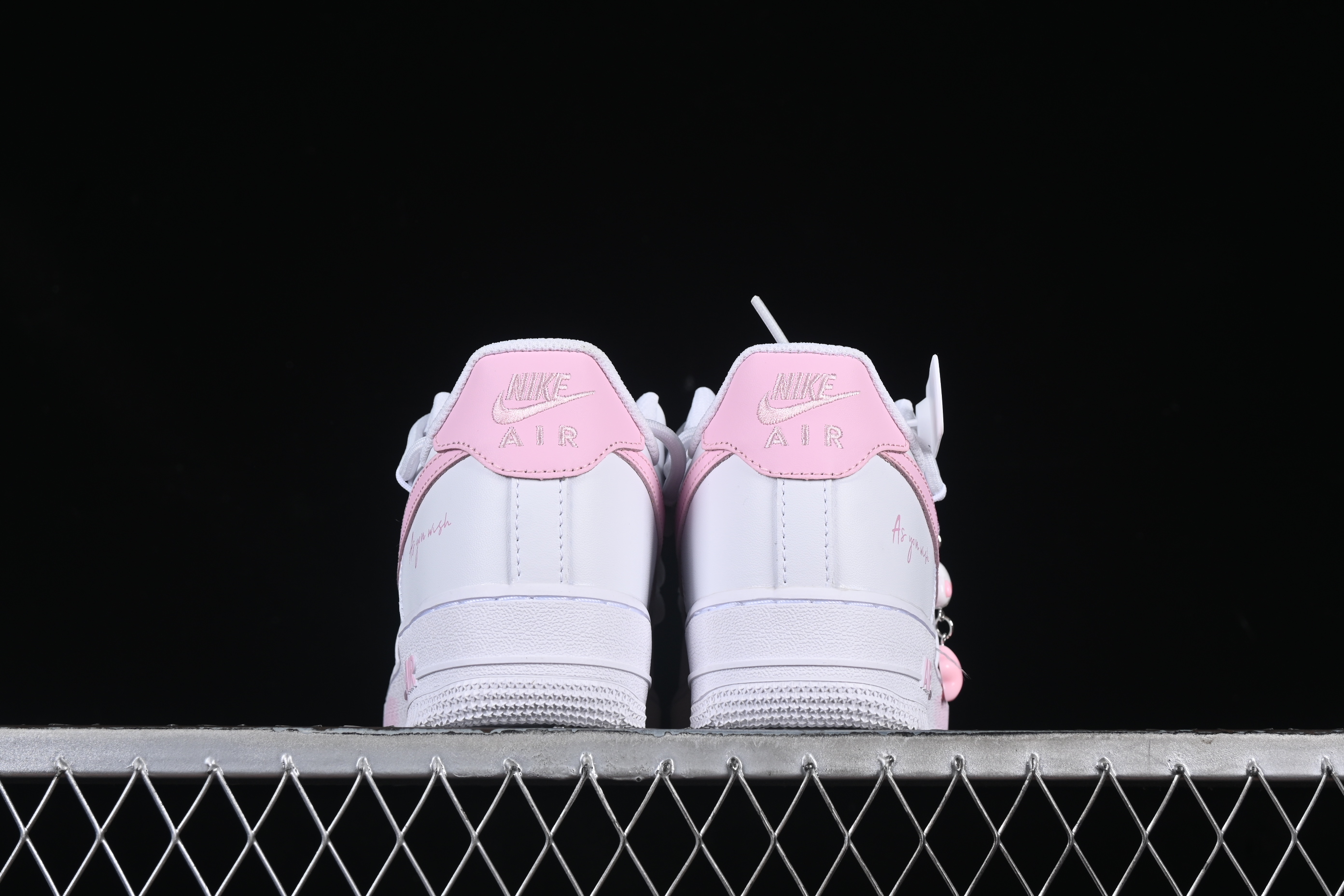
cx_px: 672
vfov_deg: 18.2
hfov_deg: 27.0
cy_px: 448
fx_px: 2800
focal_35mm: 75
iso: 160
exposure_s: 1/80
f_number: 8
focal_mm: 50
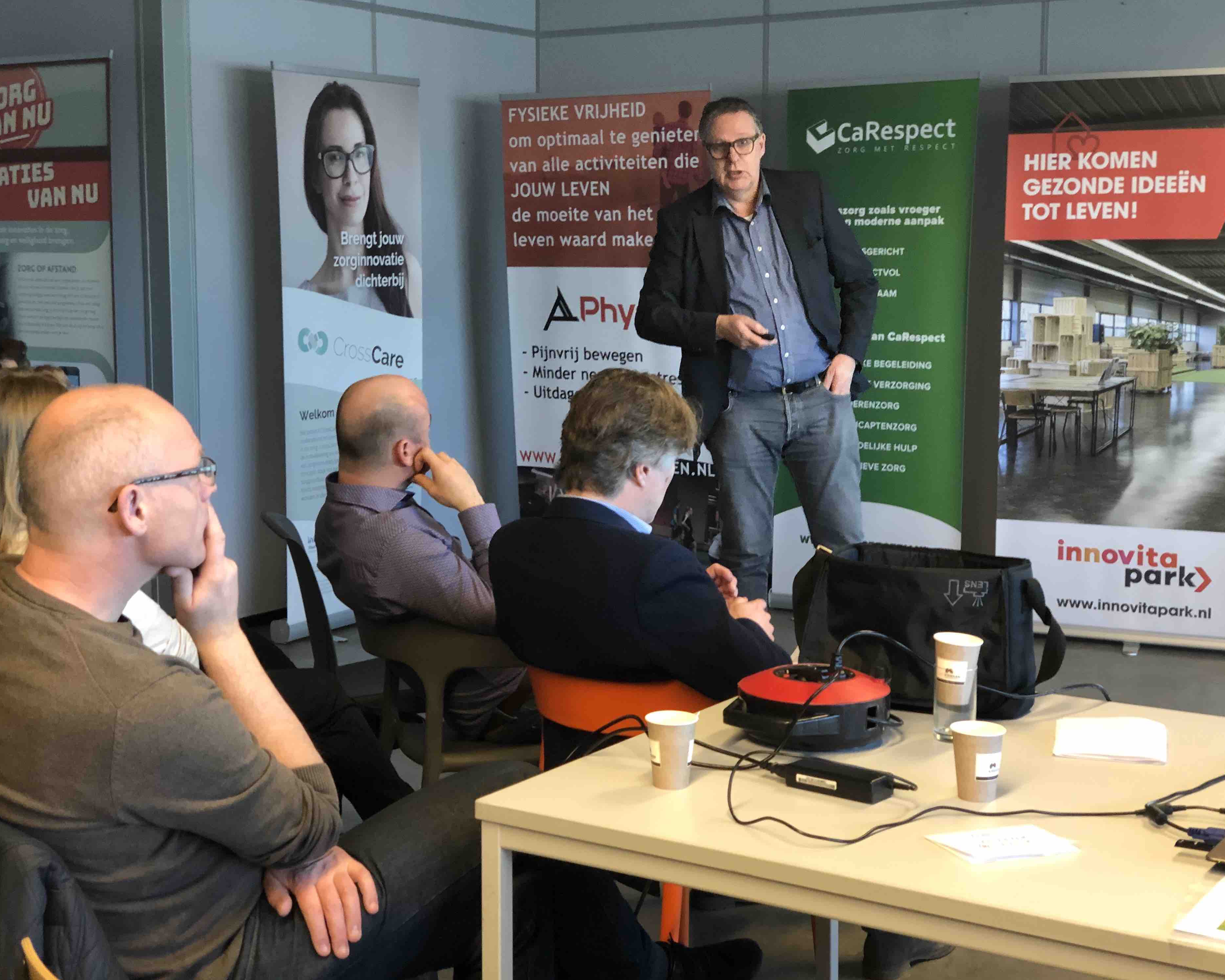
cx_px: 587
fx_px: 1994
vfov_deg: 27.6
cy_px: 490
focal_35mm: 55
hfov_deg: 34.1
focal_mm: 6
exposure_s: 1/25
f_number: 2.4
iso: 125
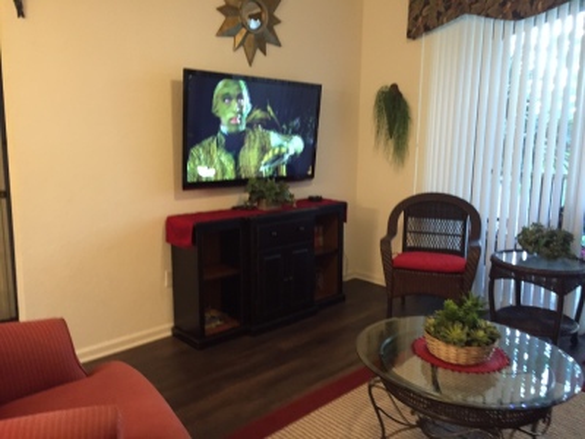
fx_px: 490
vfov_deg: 48.2
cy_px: 220
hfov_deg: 61.7
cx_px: 292
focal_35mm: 29
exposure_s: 1/15
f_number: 2.2
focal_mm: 4.15
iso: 250
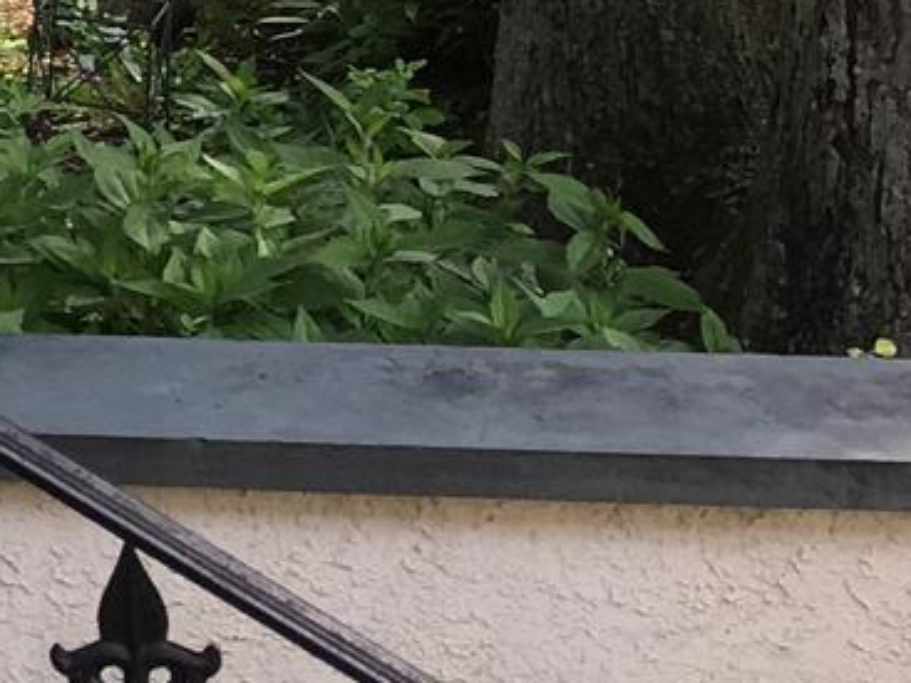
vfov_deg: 8.7
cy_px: -690
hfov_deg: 10.5
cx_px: -1246
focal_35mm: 162
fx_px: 4262
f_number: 2.2
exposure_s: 1/128
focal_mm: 4.15
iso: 25
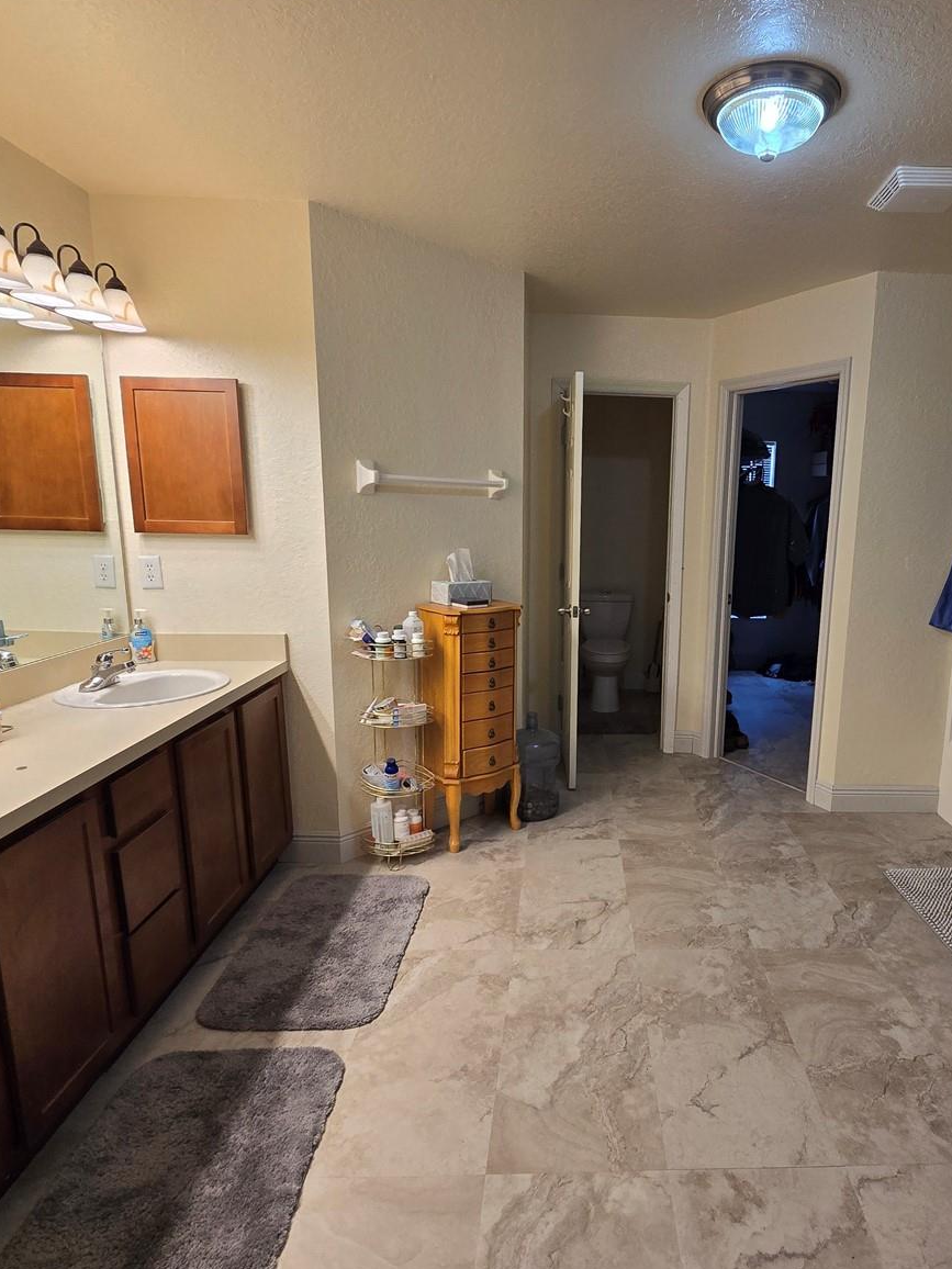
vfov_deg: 87.7
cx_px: 608
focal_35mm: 18
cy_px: 651
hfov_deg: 70.2
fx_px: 660
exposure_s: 1/120
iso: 80
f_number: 2.2
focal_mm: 2.2
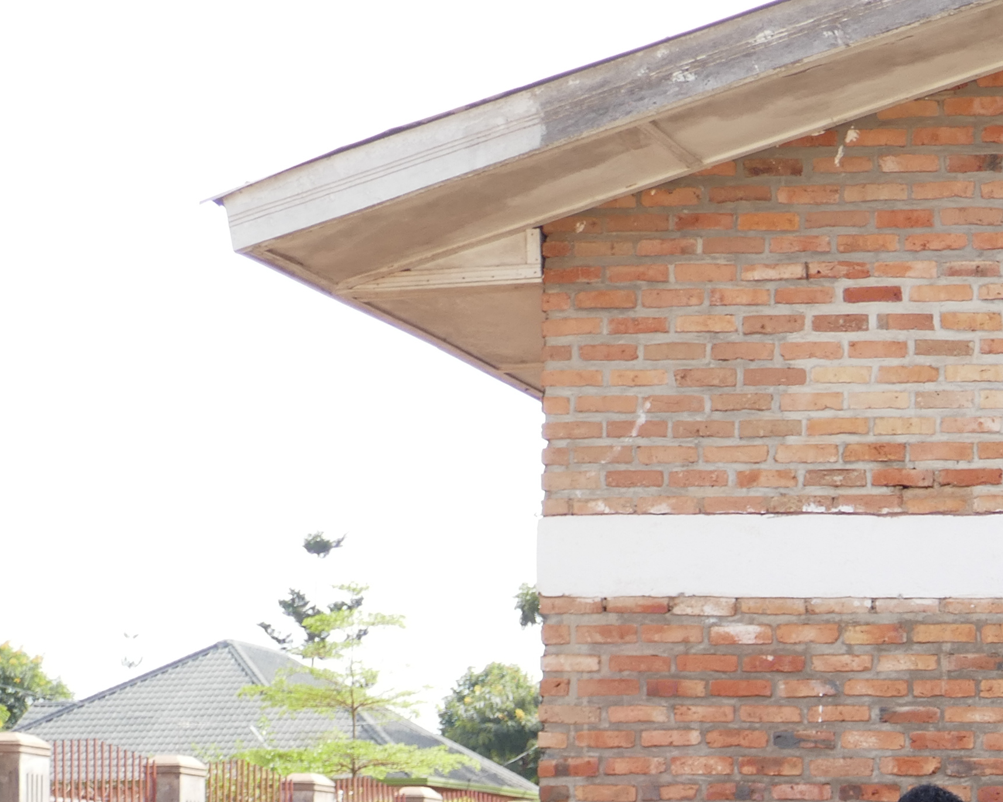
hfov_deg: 18.0
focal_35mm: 99
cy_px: 995
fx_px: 2938
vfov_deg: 15.0
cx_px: 1339
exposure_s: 1/320
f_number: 3.3
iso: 125
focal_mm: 11.9
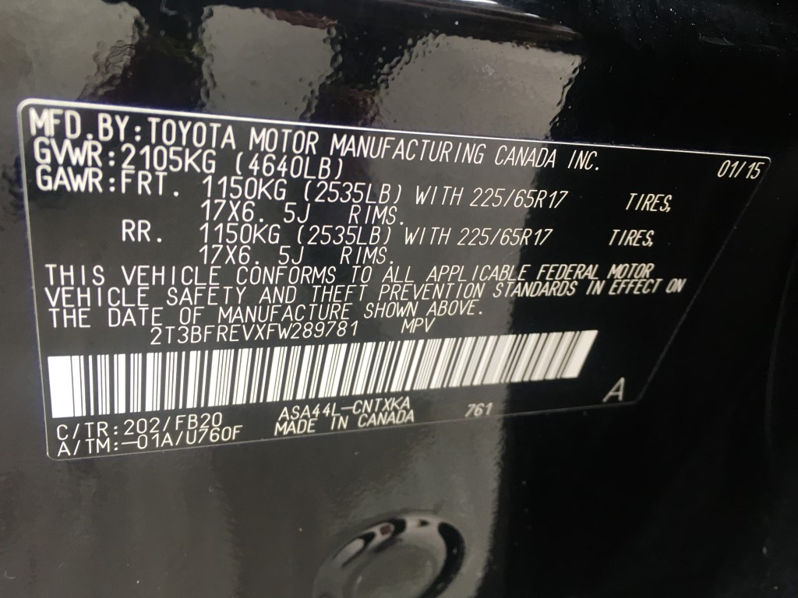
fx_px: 669
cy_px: 299
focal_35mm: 29
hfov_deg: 61.7
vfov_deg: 48.2
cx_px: 399
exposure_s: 1/30
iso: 32
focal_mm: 4.15
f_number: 2.2
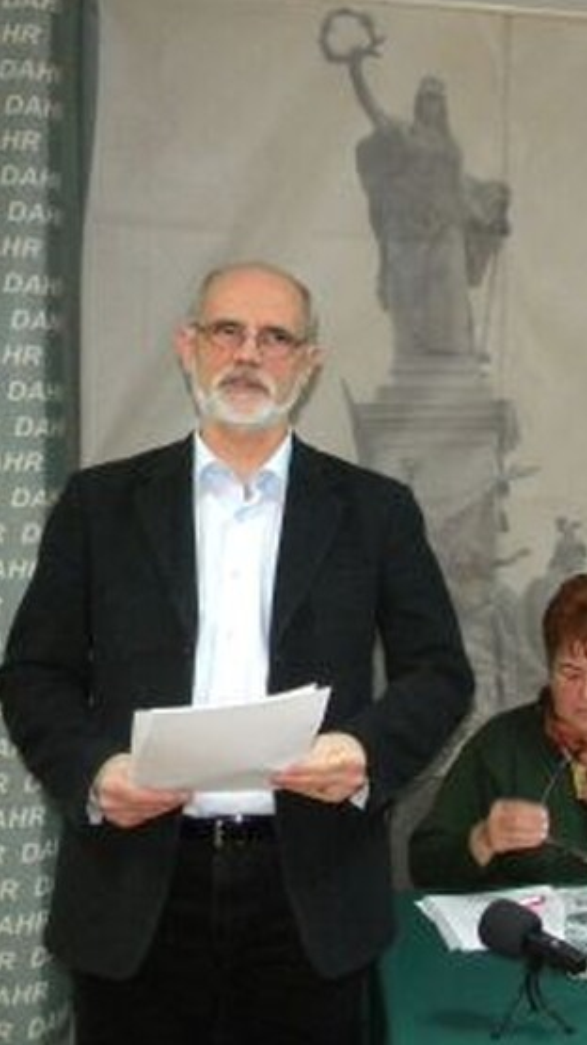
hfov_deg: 21.2
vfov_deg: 39.2
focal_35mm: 53
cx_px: 683
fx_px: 1467
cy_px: 522
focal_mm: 6.4
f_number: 3.7
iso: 400
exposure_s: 1/30
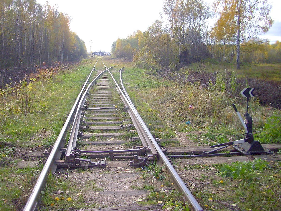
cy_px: 106
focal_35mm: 34
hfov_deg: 54.0
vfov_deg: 41.8
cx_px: 140
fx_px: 276
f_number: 2.9
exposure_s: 1/640
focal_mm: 5.7
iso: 80
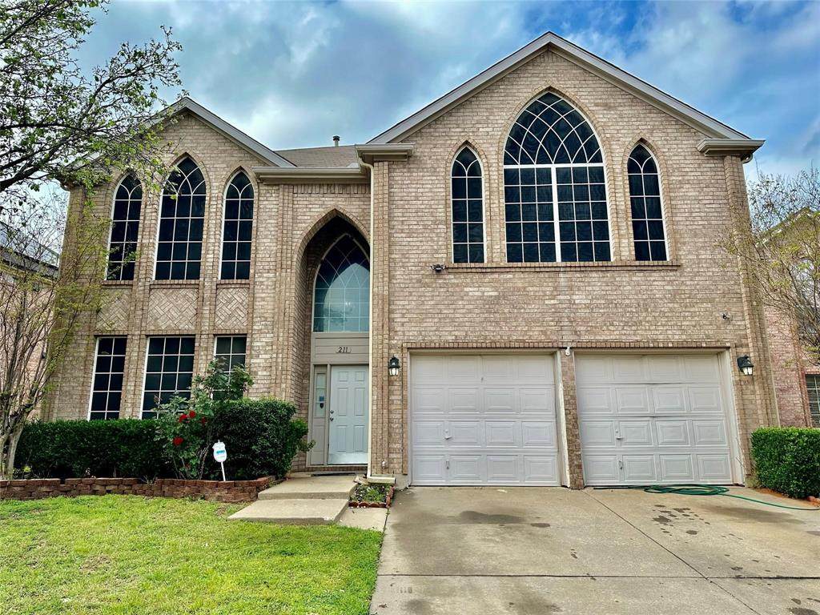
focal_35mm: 24
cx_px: 410
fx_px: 569
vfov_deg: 56.8
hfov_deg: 71.6
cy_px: 308
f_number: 1.78
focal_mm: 6.86
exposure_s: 1/1517
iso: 80
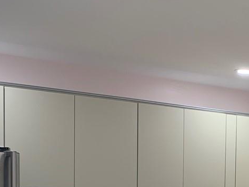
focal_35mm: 88
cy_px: 260
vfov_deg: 15.7
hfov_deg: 21.0
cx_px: 284
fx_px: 633
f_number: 1.8
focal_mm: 4.25
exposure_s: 1/60
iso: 50
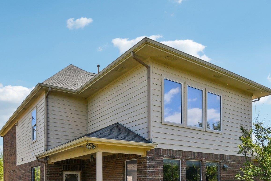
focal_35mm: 32
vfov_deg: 39.3
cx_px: 150
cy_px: 149
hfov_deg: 58.6
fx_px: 241
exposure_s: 1/1000
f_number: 8
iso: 400
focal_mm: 12
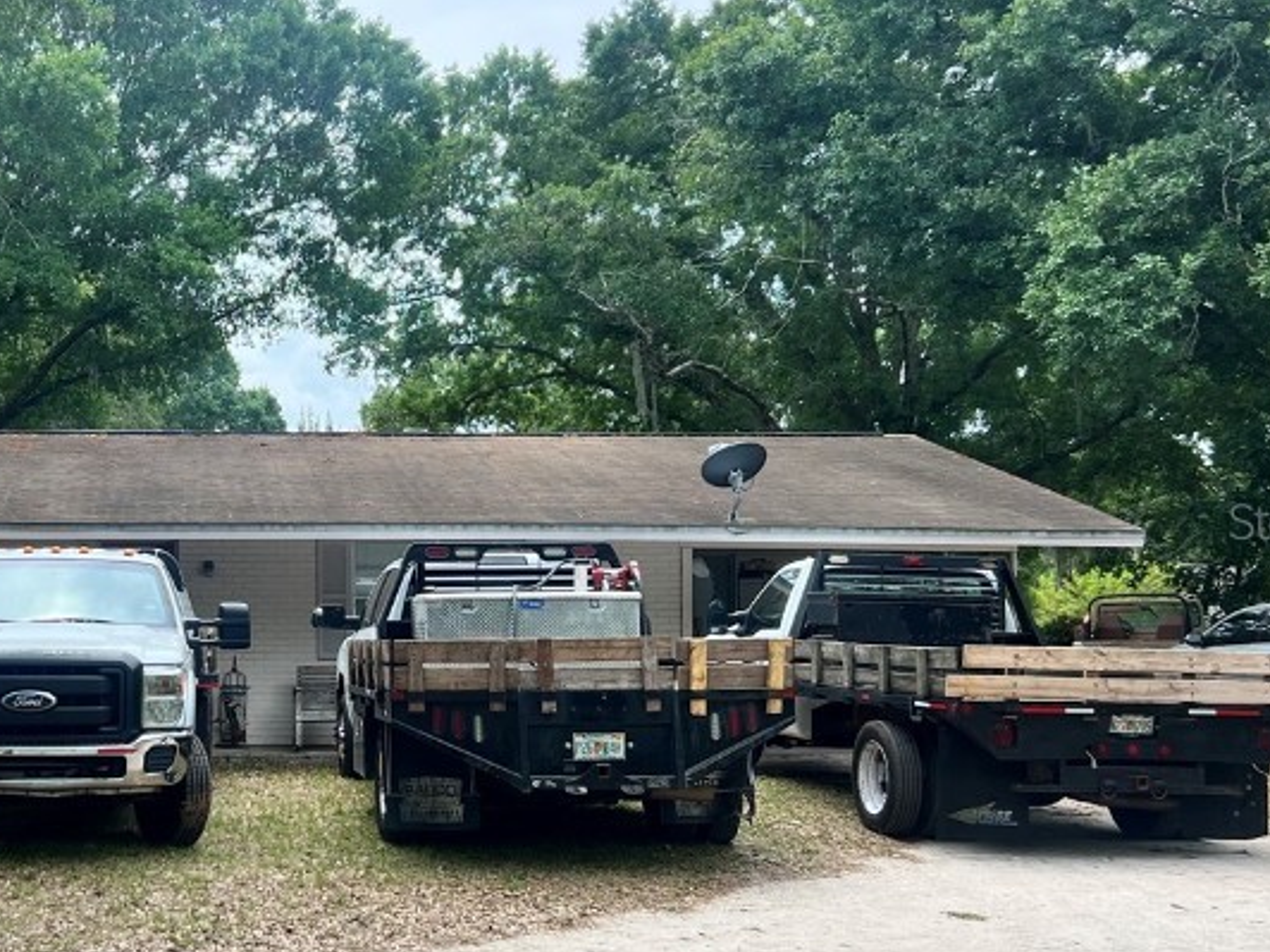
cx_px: 232
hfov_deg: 36.7
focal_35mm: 50
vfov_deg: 29.1
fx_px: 1834
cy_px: 520
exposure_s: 1/1209
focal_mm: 5.7
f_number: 1.5
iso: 50
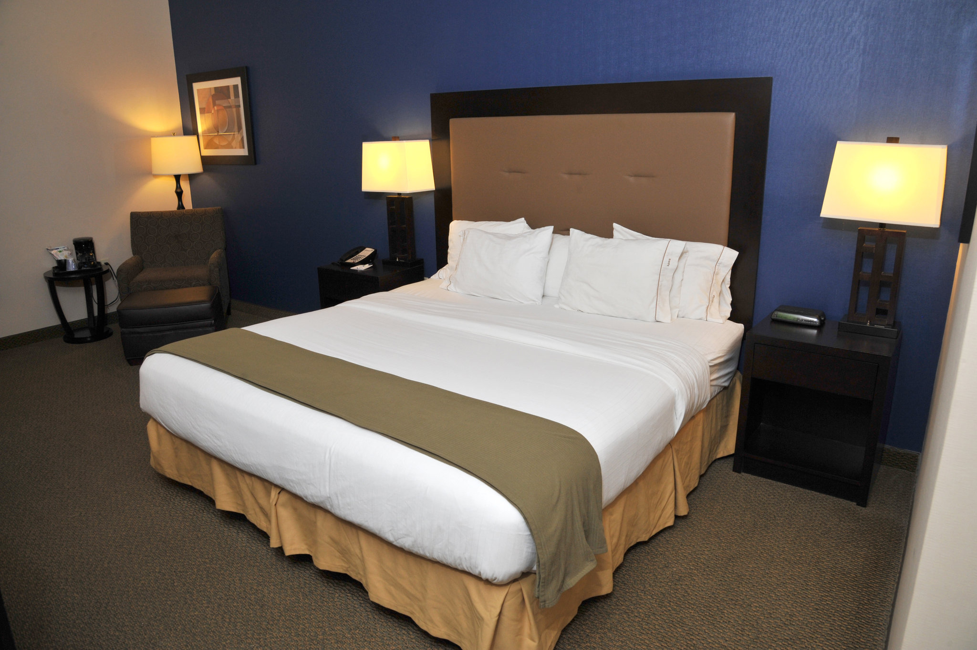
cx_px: 488
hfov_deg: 73.8
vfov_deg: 53.1
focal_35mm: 24
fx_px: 651
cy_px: 325
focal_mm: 24
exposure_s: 1/60
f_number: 11
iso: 800
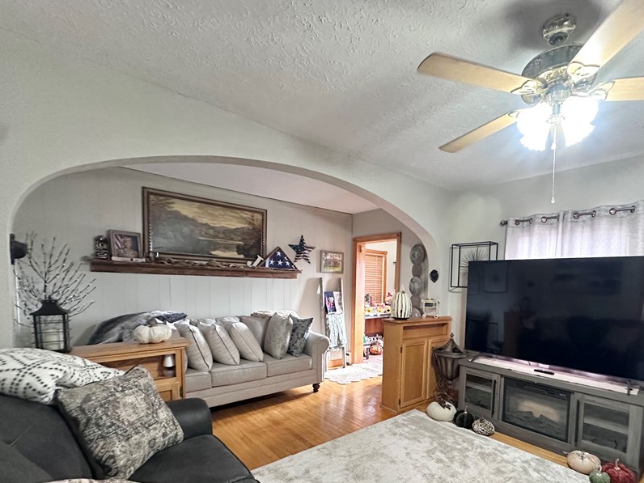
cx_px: 394
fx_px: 335
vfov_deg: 70.2
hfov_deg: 86.4
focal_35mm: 18
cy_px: 308
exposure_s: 1/60
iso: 640
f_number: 2.2
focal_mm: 2.22
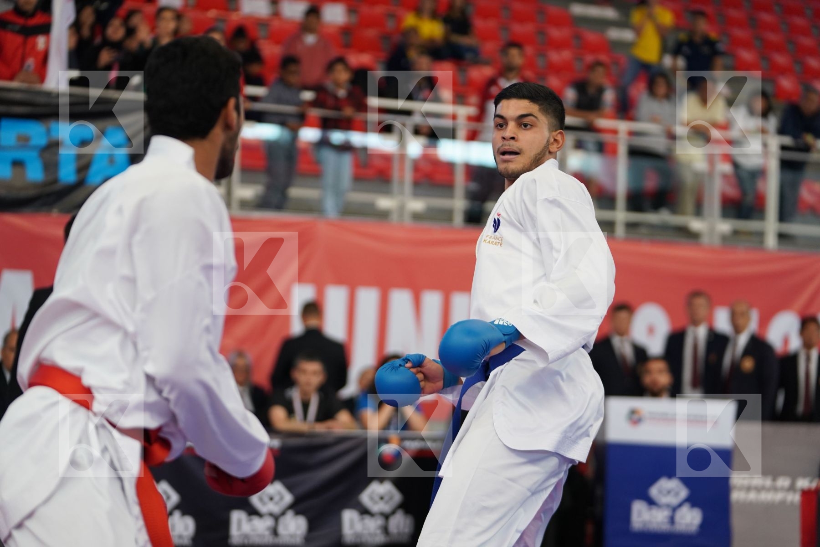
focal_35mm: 106
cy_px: 274
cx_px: 410
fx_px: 2414
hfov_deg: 19.3
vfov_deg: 12.9
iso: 1600
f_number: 2.8
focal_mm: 106
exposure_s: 1/1000
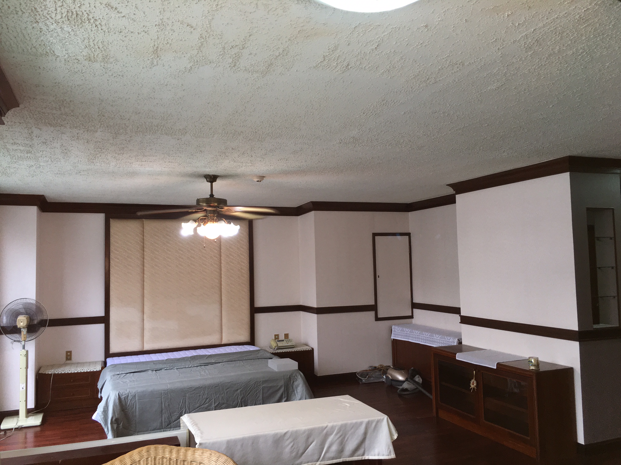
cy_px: 232
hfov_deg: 61.7
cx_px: 310
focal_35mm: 29
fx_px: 520
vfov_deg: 48.2
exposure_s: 1/33
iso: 64
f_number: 2.2
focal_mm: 4.15
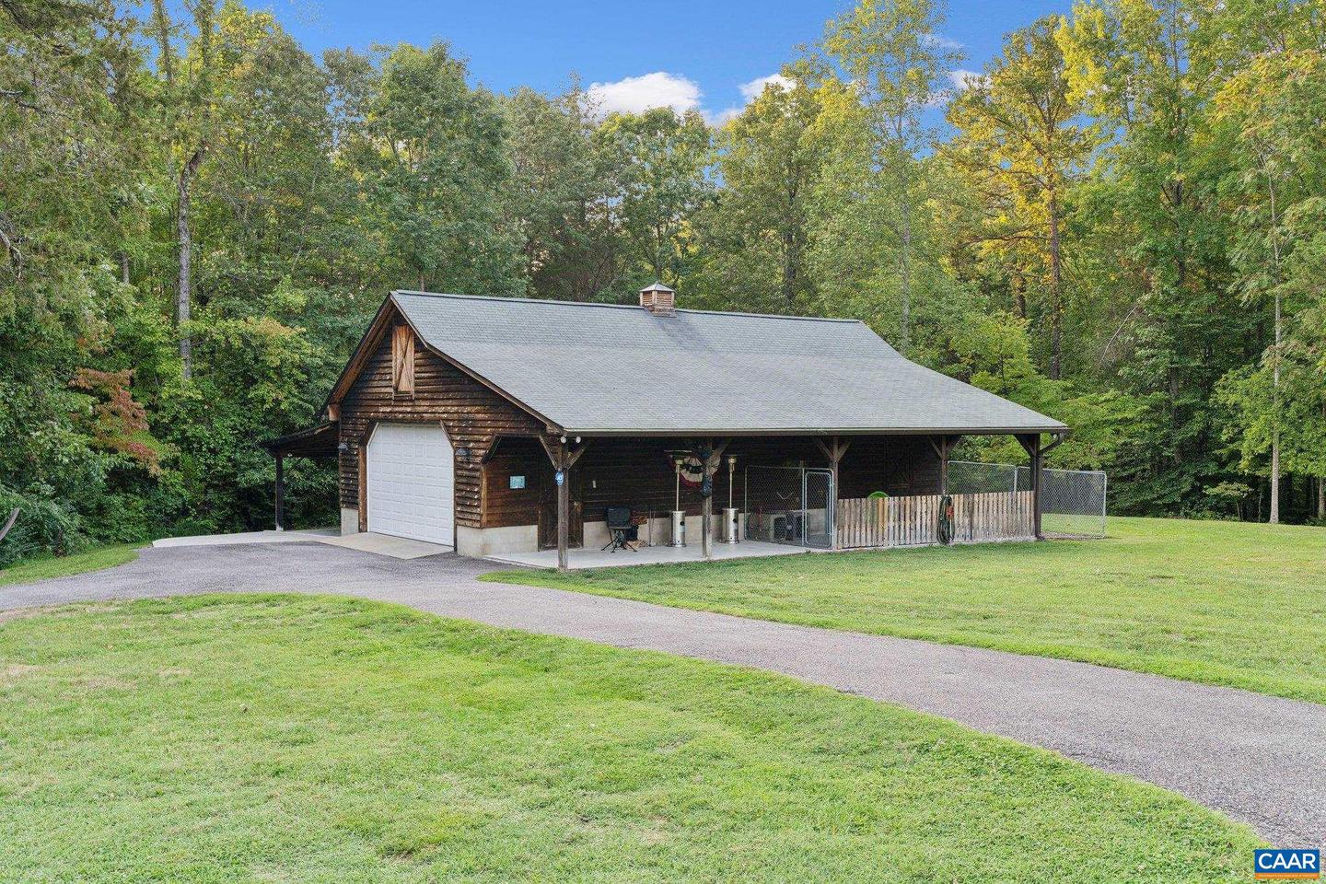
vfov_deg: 38.9
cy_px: 442
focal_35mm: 34
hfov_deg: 55.8
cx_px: 663
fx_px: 1252
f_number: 6.3
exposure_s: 1/60
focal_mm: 34
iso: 320
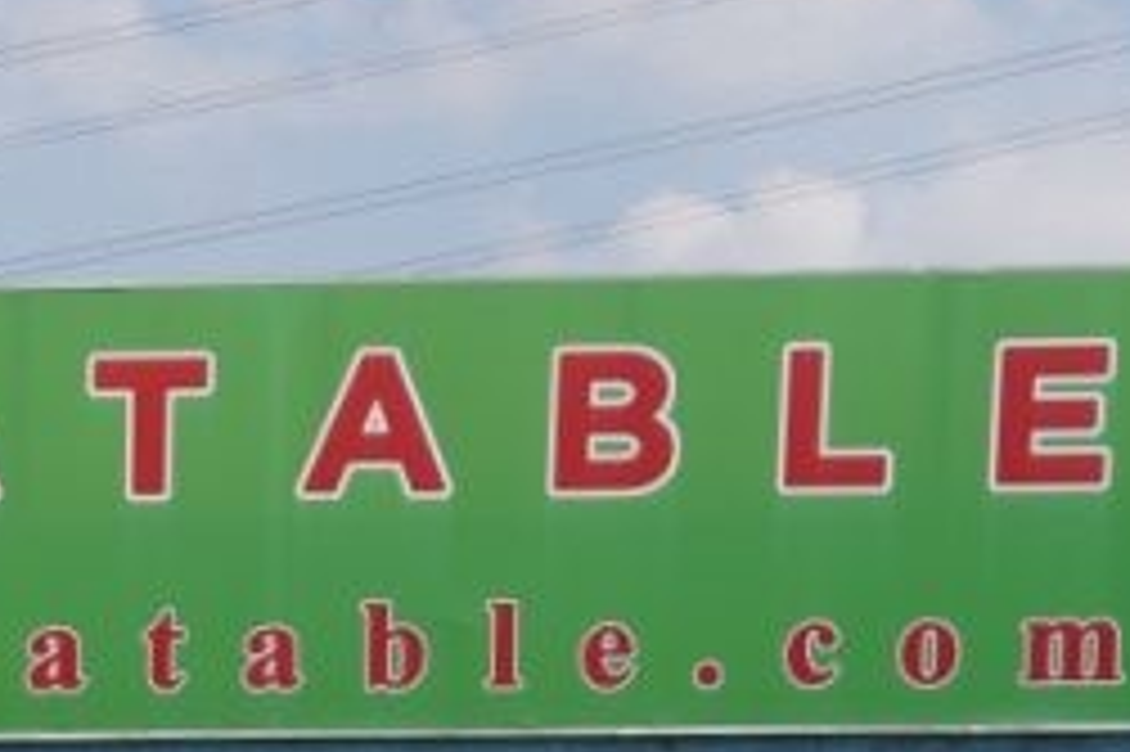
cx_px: -608
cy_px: 1326
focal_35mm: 98
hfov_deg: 18.3
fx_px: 3074
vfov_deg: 12.8
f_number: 8
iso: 100
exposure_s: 1/320
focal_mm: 16
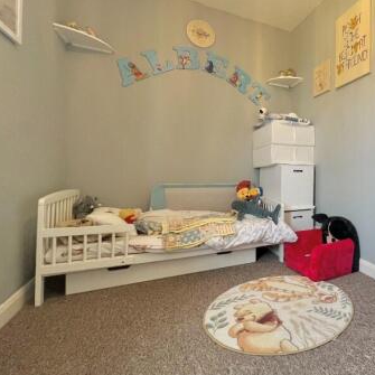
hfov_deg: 65.2
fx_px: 245
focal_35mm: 20
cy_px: 171
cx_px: 320
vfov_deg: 74.7
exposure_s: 1/99
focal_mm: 1.57
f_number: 1.8
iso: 160
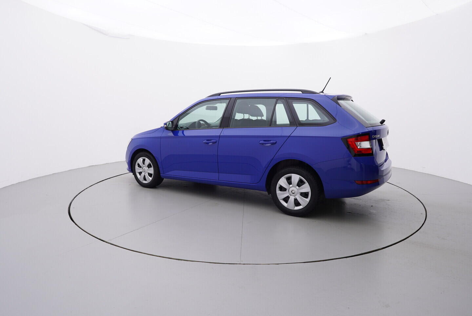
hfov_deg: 77.3
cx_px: 236
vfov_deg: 56.2
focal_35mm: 22
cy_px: 158
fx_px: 295
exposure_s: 1/80
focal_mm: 15
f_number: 5
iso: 200
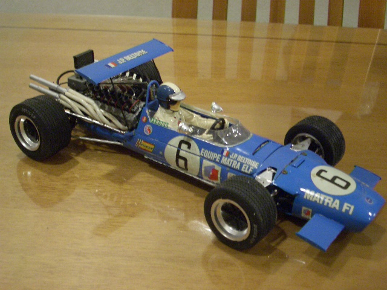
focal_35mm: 49
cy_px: 145
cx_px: 194
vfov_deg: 29.7
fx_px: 548
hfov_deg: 38.9
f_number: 3.1
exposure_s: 1/13
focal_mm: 8.2
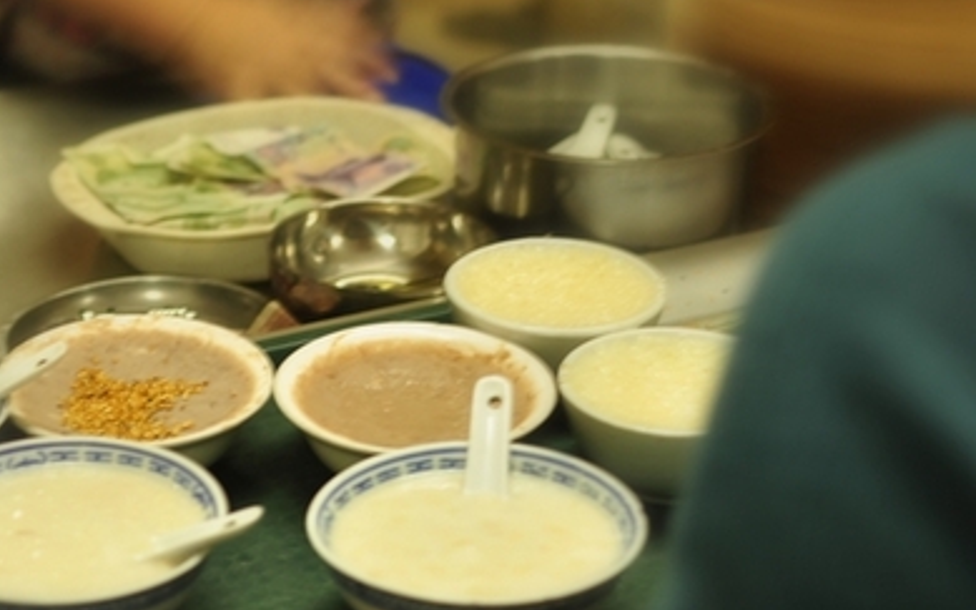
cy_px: 328
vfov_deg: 16.8
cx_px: 326
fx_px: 2068
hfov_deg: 26.4
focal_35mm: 78
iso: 200
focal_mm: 35
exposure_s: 1/10
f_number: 2.8
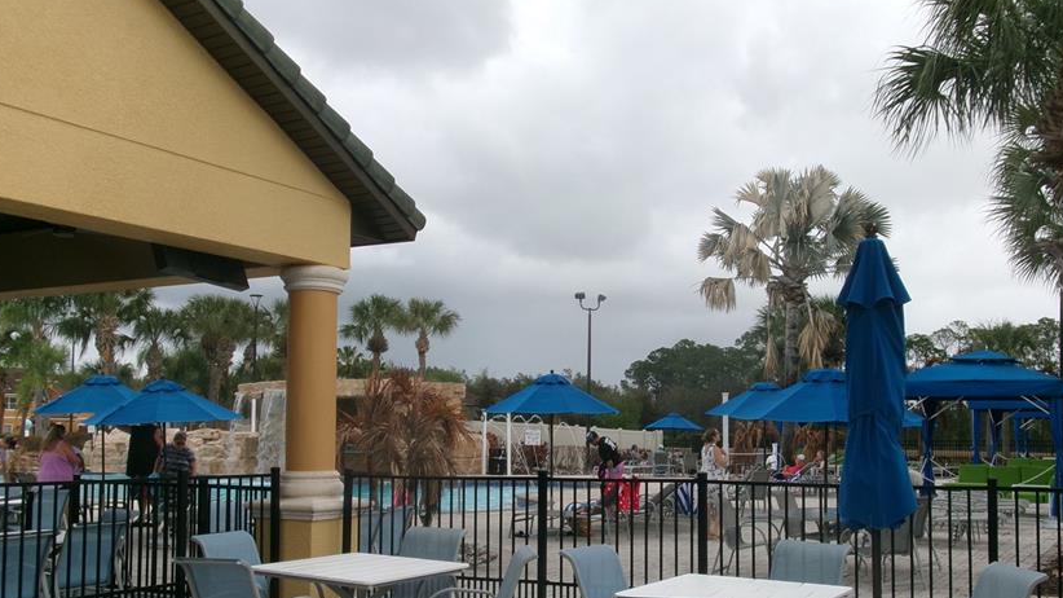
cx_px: 560
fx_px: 1071
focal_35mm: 38
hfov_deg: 52.8
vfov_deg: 31.0
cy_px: 379
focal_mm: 5.1
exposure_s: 1/85
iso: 100
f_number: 10.8
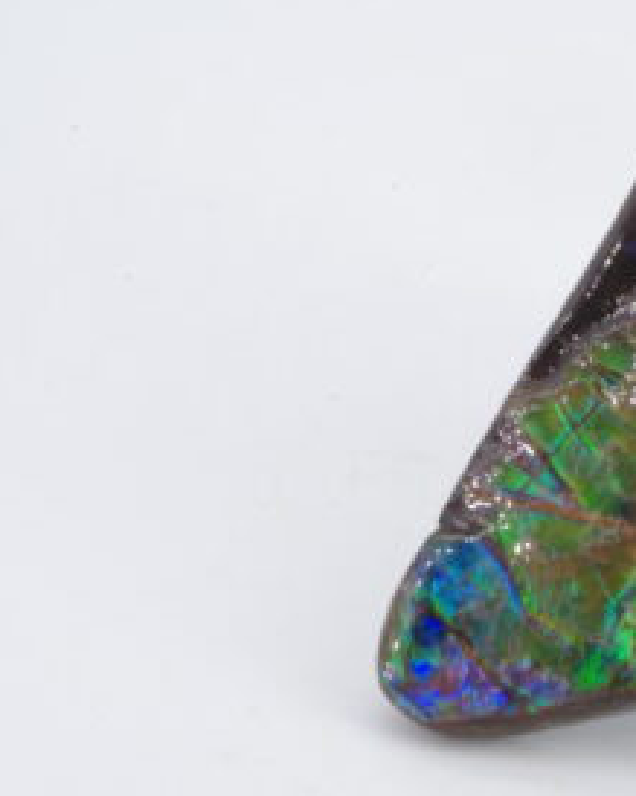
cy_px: 260
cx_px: 775
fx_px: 2896
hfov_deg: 12.2
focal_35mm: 123
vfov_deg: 15.6
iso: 100
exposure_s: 1/3.33
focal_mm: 40
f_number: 5
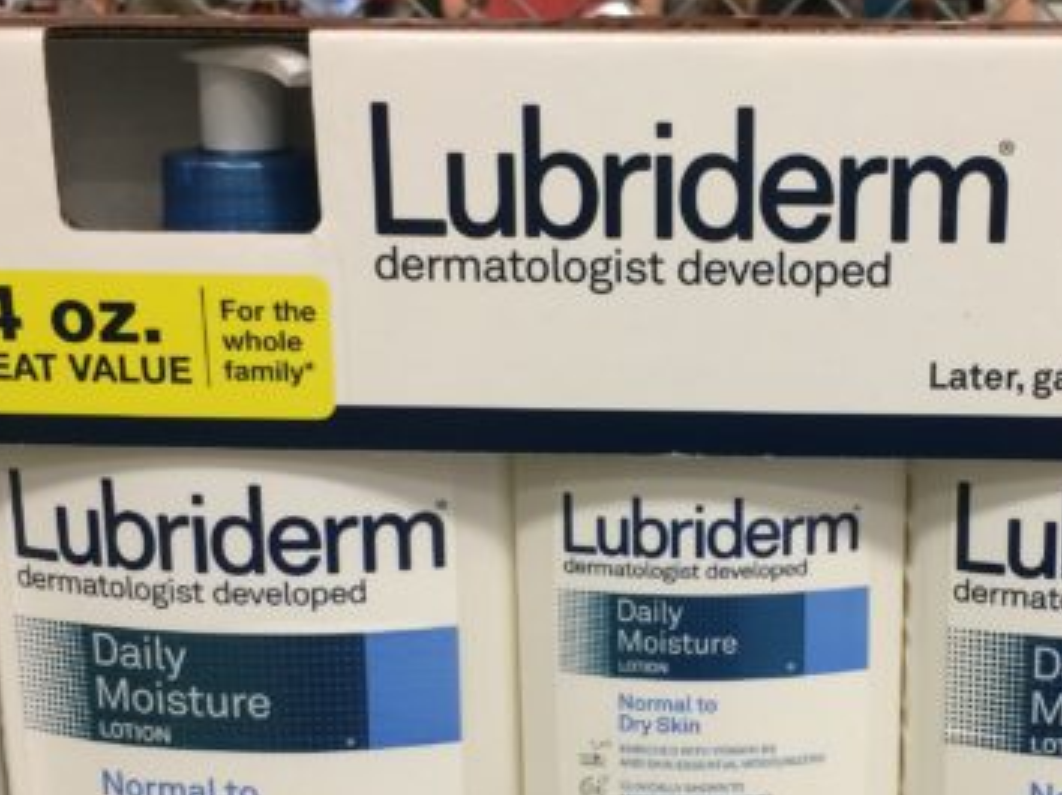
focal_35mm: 63
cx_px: 768
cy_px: 522
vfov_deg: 23.2
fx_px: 1931
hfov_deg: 30.3
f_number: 2.2
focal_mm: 4.15
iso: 64
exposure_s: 1/30
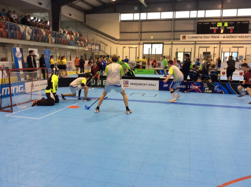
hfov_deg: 56.9
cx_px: 126
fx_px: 232
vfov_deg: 44.0
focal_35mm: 32
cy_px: 94
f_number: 2.4
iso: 50
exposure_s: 1/25
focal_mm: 3.3
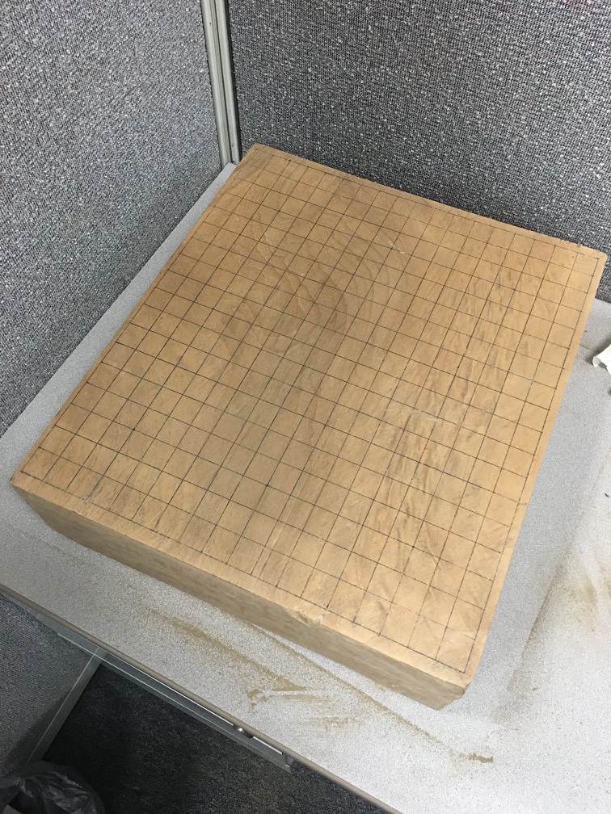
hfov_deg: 48.2
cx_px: 306
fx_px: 682
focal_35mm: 29
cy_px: 407
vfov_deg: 61.7
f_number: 2.2
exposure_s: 1/15
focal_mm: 4.15
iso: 100
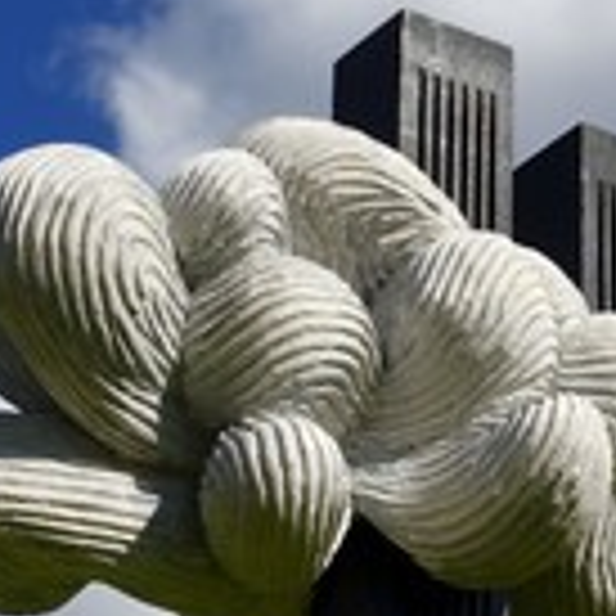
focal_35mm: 146
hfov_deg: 11.9
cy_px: 369
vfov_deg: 12.0
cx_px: 564
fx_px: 2939
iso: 100
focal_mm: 56
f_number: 13
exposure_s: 1/160
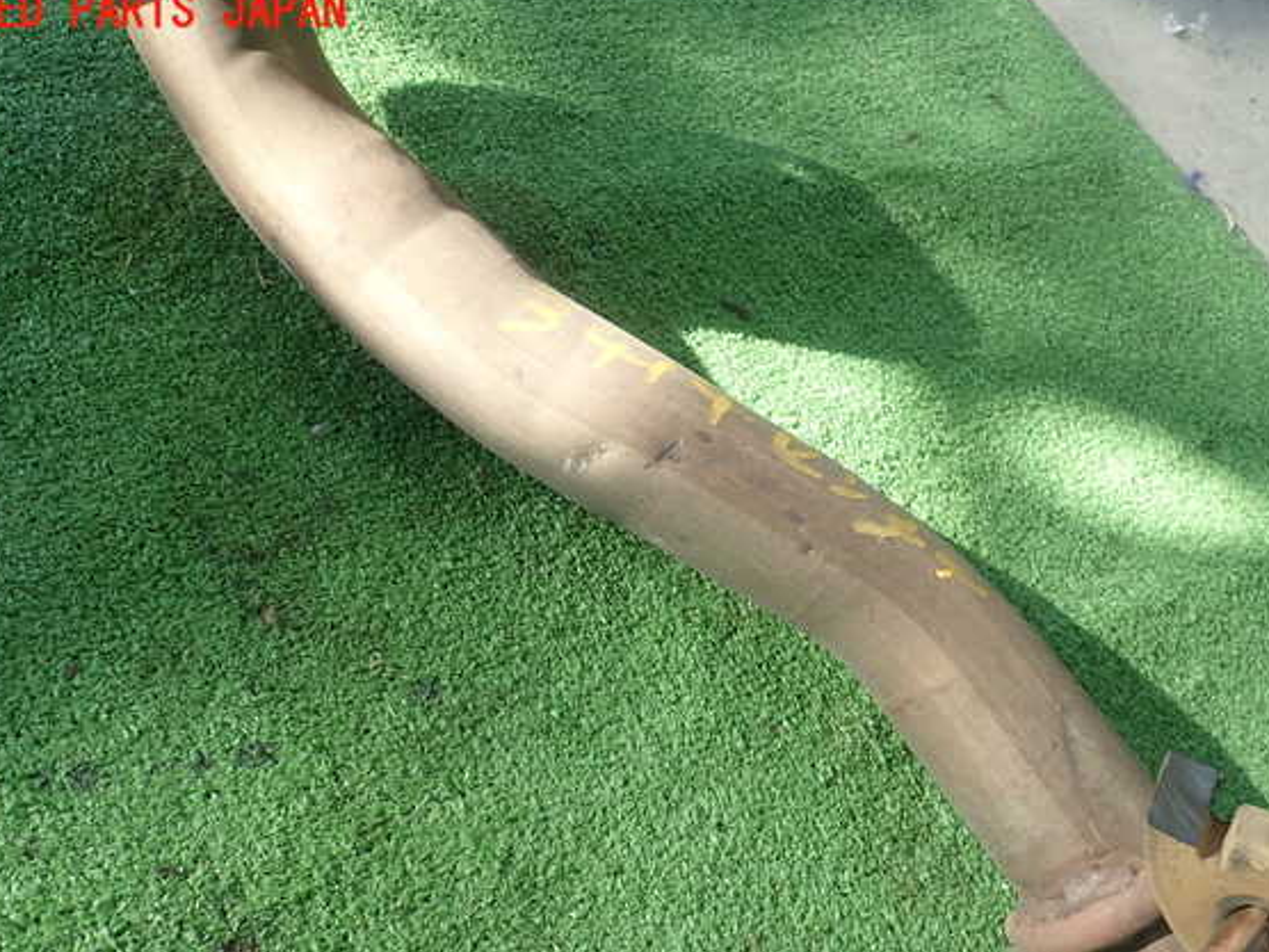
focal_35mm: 27
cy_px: 498
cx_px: 616
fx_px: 990
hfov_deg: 65.3
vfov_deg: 51.3
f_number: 2.8
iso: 100
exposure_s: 1/125
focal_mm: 4.5
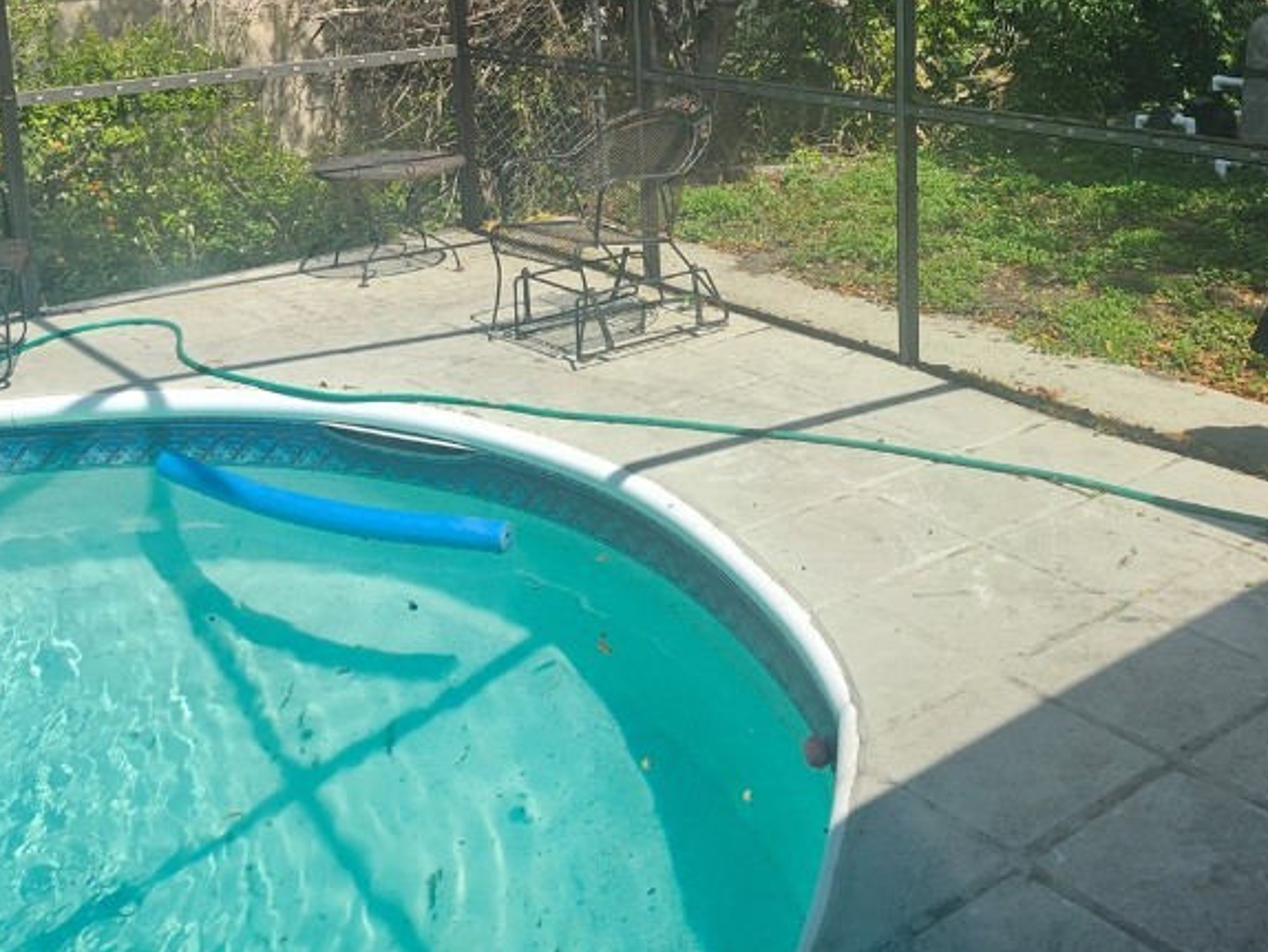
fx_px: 1502
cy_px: 163
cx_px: 753
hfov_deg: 45.5
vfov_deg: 33.9
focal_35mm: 41
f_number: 1.8
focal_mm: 5.54
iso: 25
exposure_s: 1/562
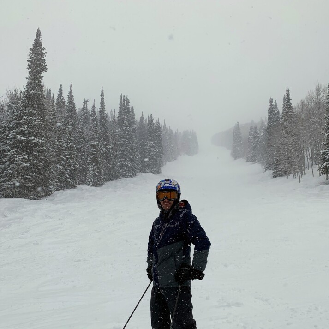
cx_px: 170
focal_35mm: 33
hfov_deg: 49.7
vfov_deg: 48.5
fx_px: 355
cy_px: 231
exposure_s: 1/3937
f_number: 1.8
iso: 25
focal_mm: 4.25
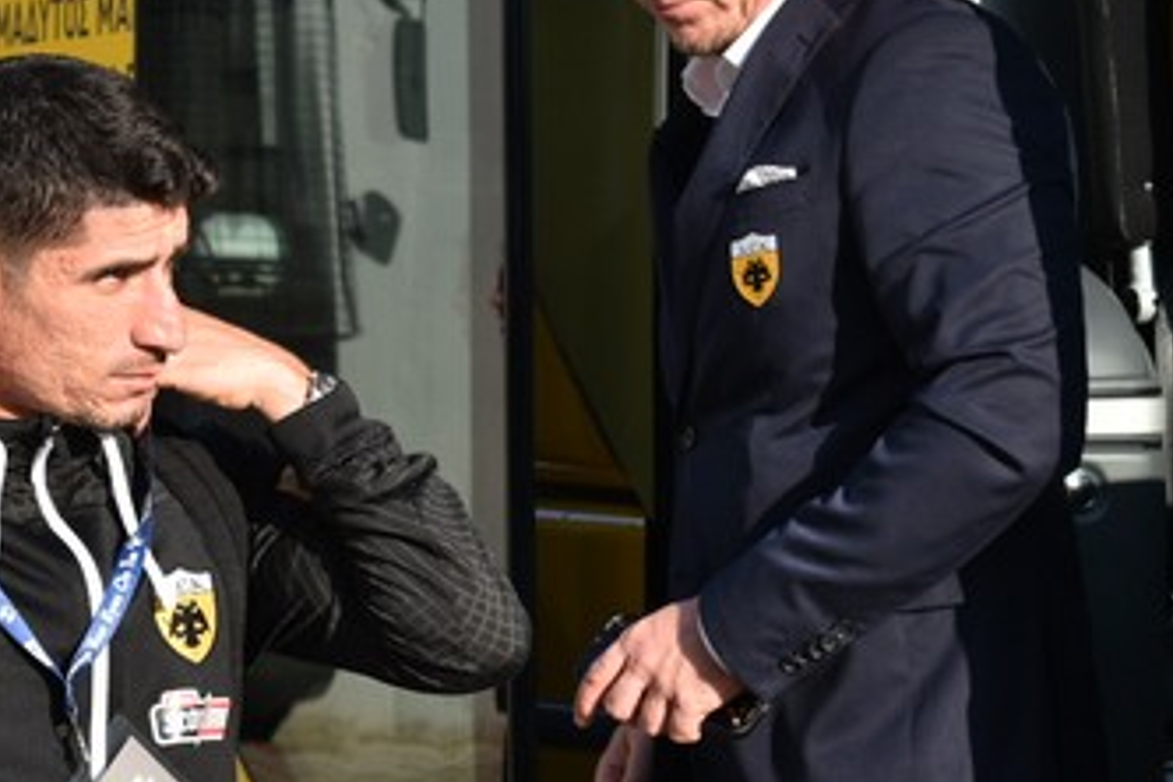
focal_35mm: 162
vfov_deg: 8.5
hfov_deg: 12.6
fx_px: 5278
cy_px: 372
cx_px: 166
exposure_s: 1/640
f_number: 6.3
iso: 360
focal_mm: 70
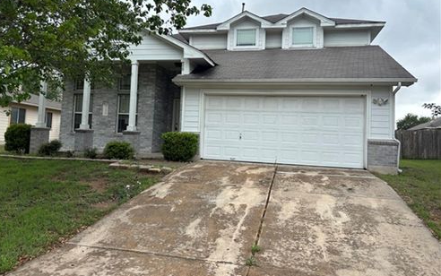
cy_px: 113
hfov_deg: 66.4
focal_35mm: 28
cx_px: 218
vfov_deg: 44.4
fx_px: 337
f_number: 1.6
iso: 50
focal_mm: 5.96
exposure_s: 1/1845
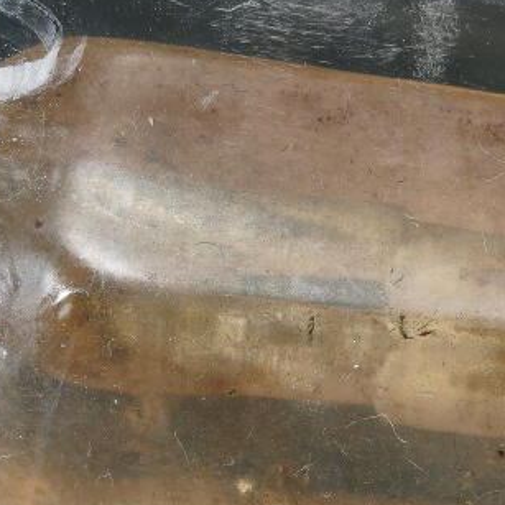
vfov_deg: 2.9
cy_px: 378
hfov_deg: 2.9
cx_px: 528
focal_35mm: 609
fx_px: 10052
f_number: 18
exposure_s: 1/160
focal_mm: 105
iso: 100
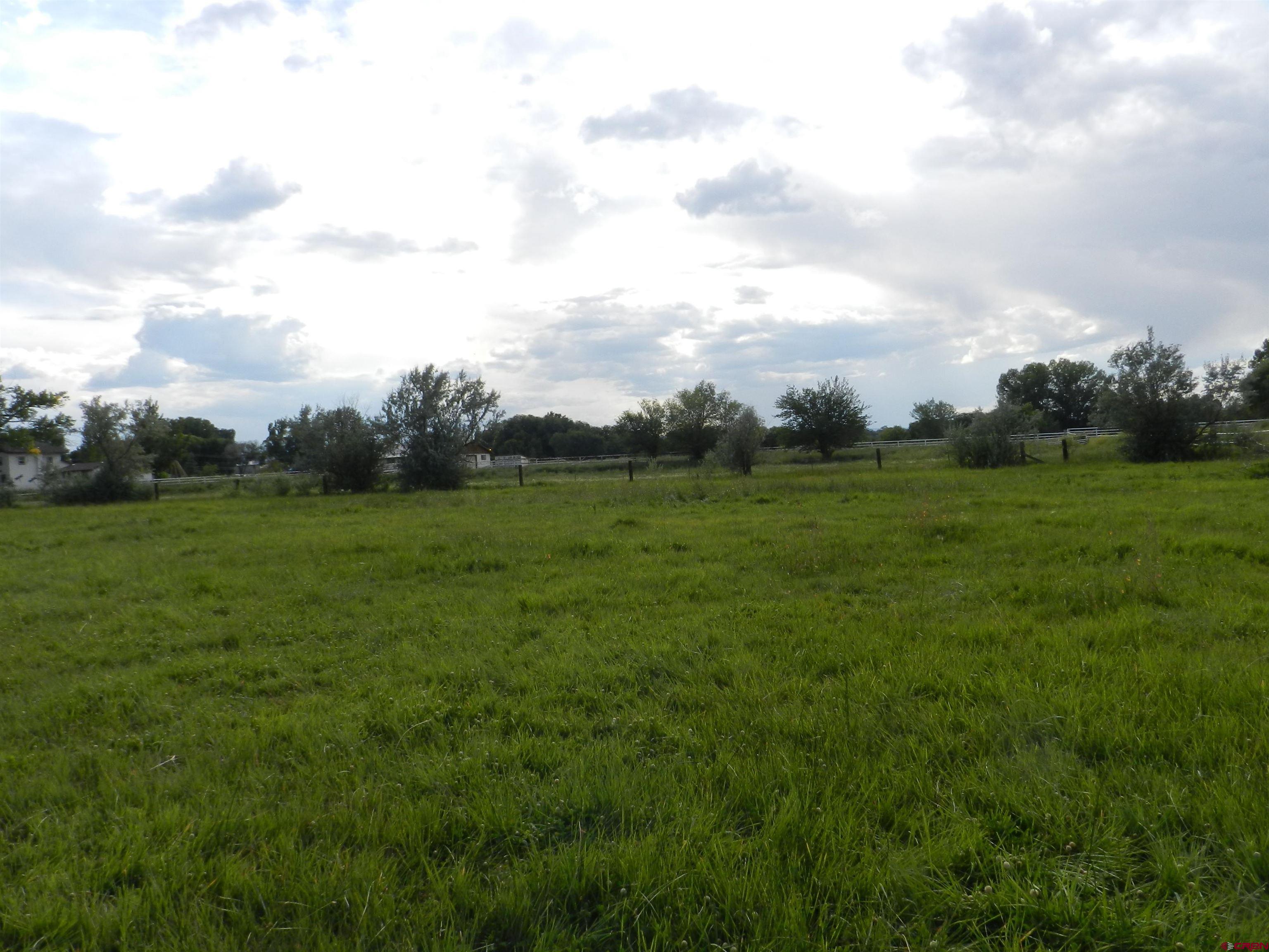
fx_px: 916
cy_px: 476
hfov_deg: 69.4
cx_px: 634
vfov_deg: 54.9
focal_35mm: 25
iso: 160
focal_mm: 4.5
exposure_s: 1/1000
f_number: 4.5
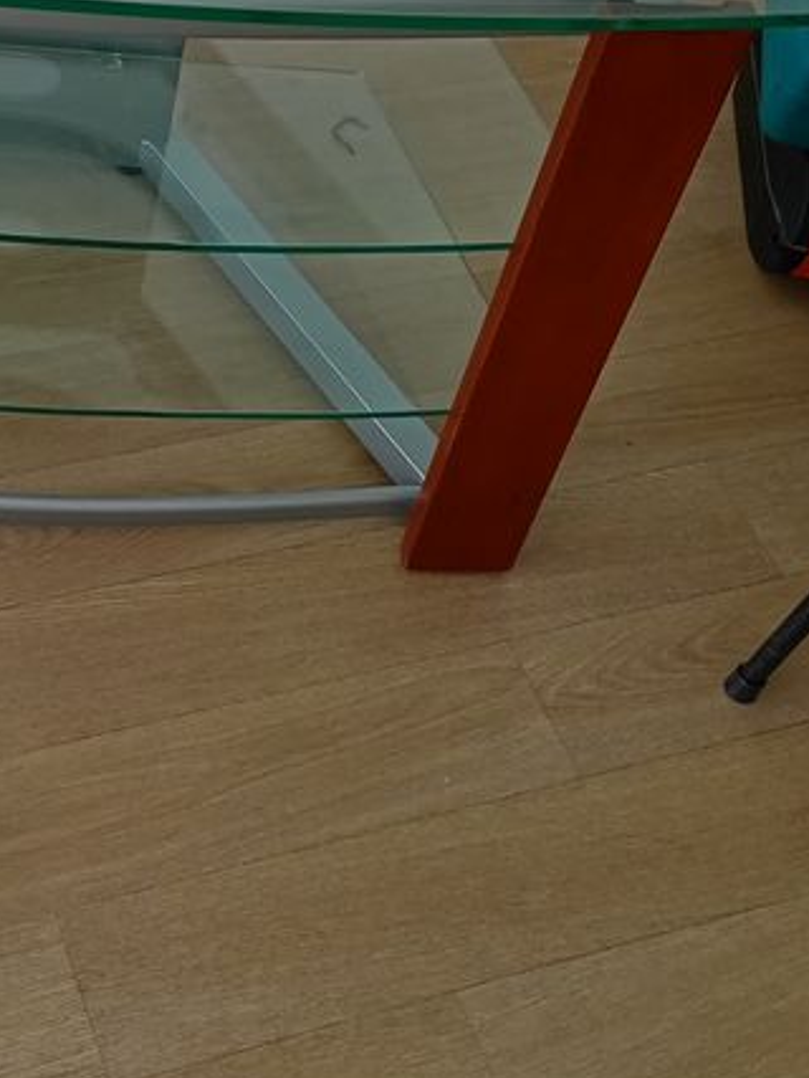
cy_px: 354
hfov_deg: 23.2
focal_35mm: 61
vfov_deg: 31.4
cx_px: 38
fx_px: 1899
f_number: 1.8
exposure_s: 1/205
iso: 100
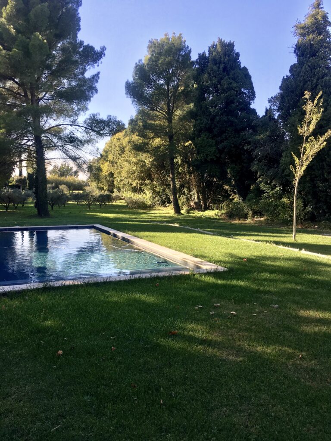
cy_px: 220
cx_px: 166
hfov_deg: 48.2
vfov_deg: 61.7
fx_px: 370
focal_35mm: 29
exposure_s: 1/469
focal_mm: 4.15
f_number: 2.2
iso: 25
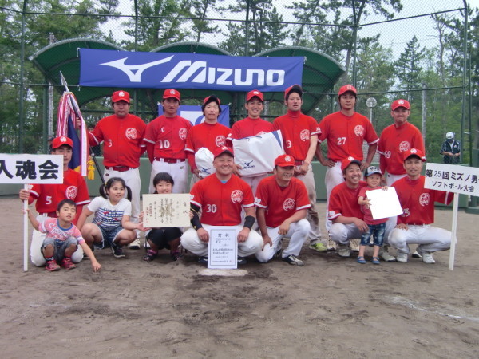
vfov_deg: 36.8
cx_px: 240
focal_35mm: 39
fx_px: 540
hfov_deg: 47.9
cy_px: 180
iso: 64
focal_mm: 6.9
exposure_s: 1/160
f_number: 3
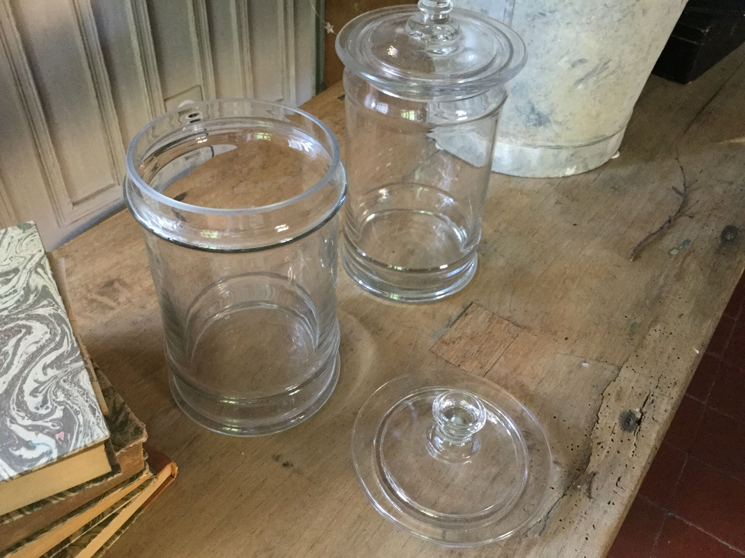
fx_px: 667
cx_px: 372
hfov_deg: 58.4
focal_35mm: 31
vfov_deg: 45.4
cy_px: 279
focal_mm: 3.3
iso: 200
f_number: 2.4
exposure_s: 1/20
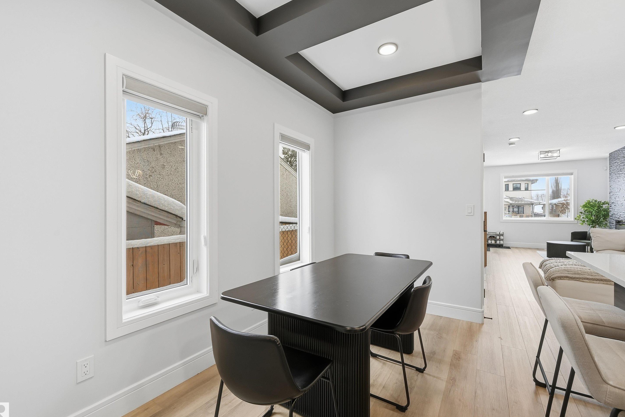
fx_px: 260
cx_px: 322
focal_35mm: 15
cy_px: 209
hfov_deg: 100.4
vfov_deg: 77.3
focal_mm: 14
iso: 100
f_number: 8
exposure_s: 1/50
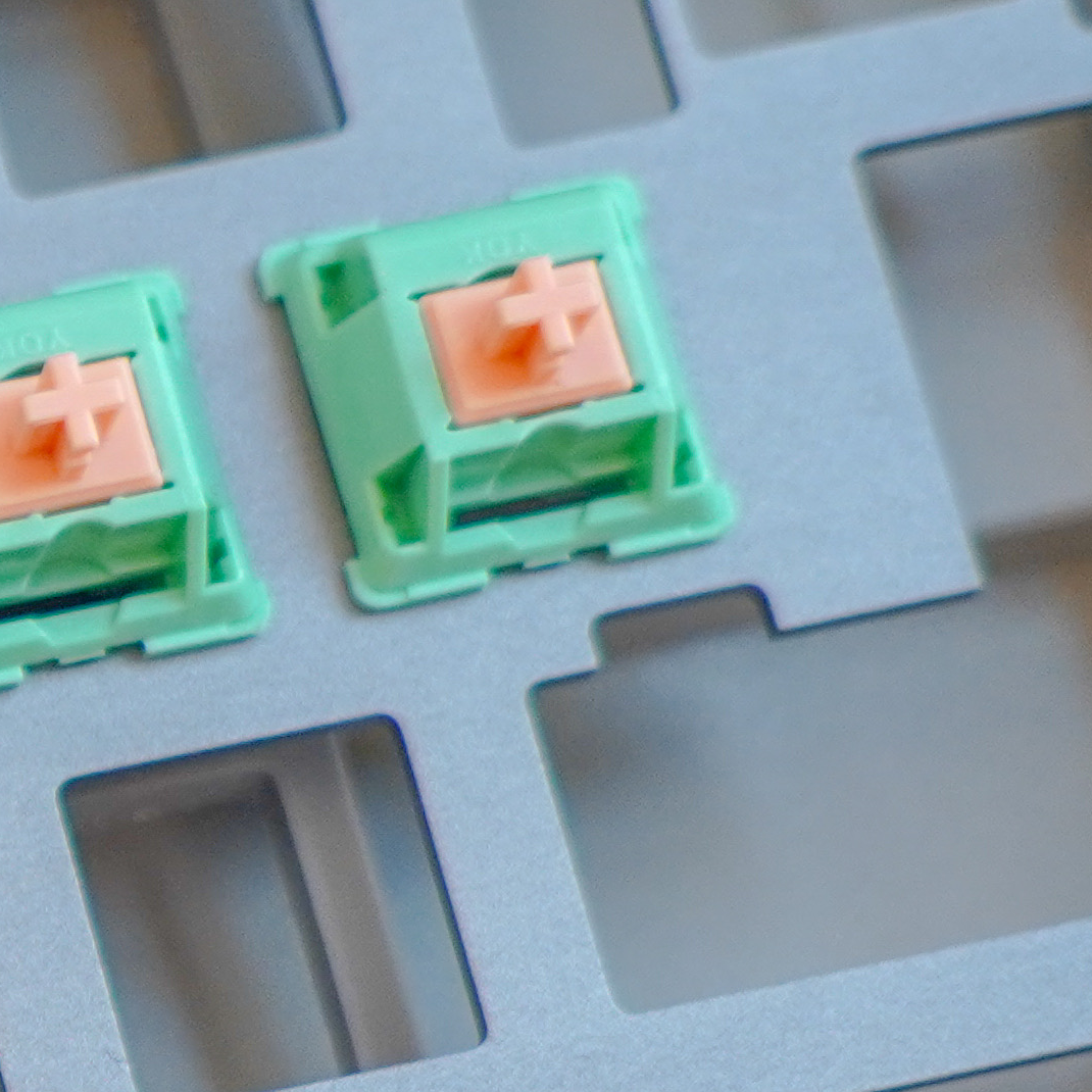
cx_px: -1181
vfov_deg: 8.4
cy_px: 1109
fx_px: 7402
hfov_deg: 8.0
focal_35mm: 207
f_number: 3.2
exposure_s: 1/60
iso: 640
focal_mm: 29
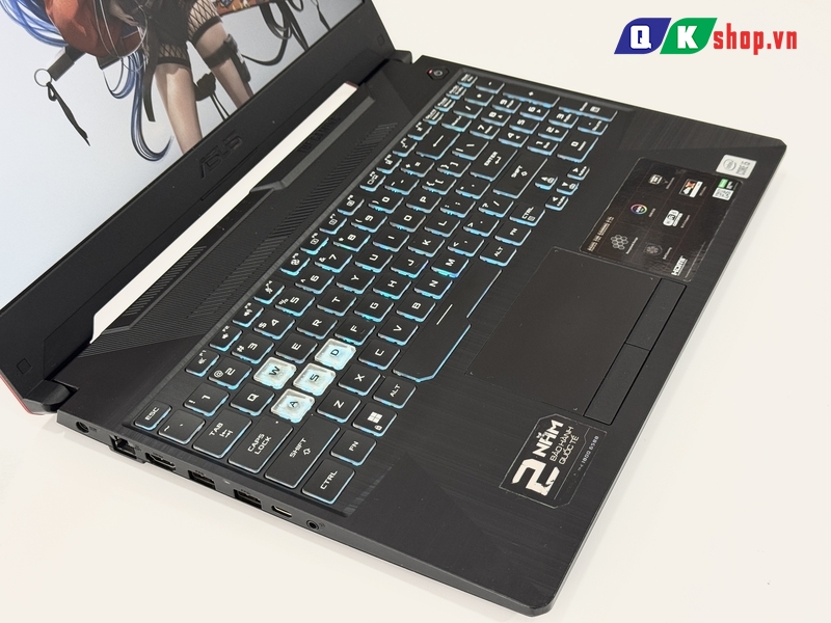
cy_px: 312
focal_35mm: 48
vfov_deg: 30.3
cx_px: 416
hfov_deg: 39.7
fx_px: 1152
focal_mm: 6.76
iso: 160
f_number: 1.78
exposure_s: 1/100
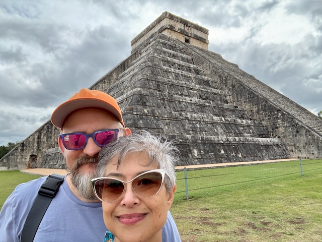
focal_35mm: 23
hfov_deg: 73.9
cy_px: 121
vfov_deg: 58.9
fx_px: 214
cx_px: 161
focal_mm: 2.69
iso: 40
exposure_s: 1/552
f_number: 1.9
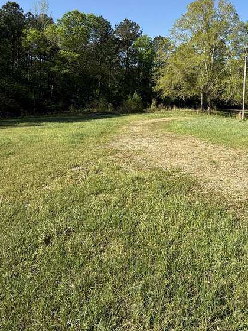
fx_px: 229
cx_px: 186
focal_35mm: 24
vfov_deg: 68.9
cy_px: 102
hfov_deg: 54.2
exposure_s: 1/1259
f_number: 2.2
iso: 50
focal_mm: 2.22
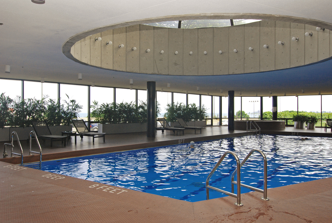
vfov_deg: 43.7
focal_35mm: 30
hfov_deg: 61.9
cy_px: 112
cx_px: 166
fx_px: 277
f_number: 8
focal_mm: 20
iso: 320
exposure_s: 1/100
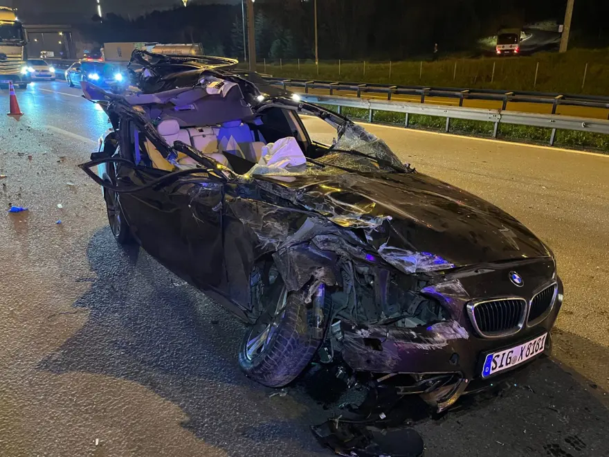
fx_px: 457
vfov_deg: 53.1
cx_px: 304
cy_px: 228
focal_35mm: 26
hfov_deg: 67.3
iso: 800
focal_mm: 5.1
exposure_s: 1/25
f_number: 1.6
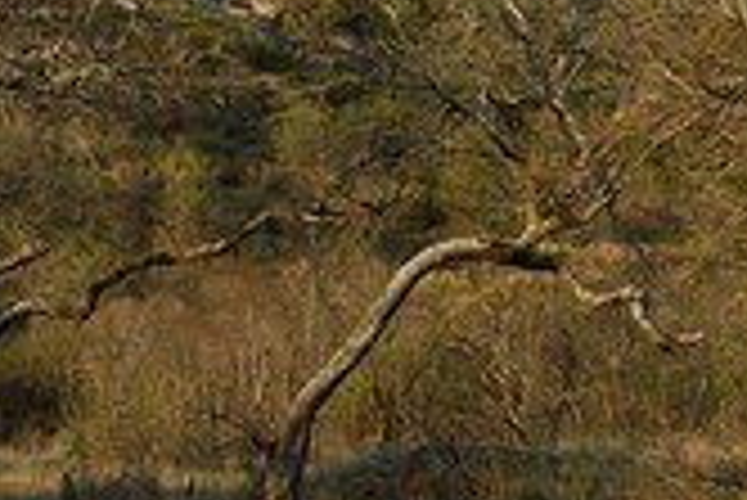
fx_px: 1994
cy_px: 198
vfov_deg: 14.3
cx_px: 540
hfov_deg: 21.1
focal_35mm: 96
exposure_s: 1/250
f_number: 10
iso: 400
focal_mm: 38
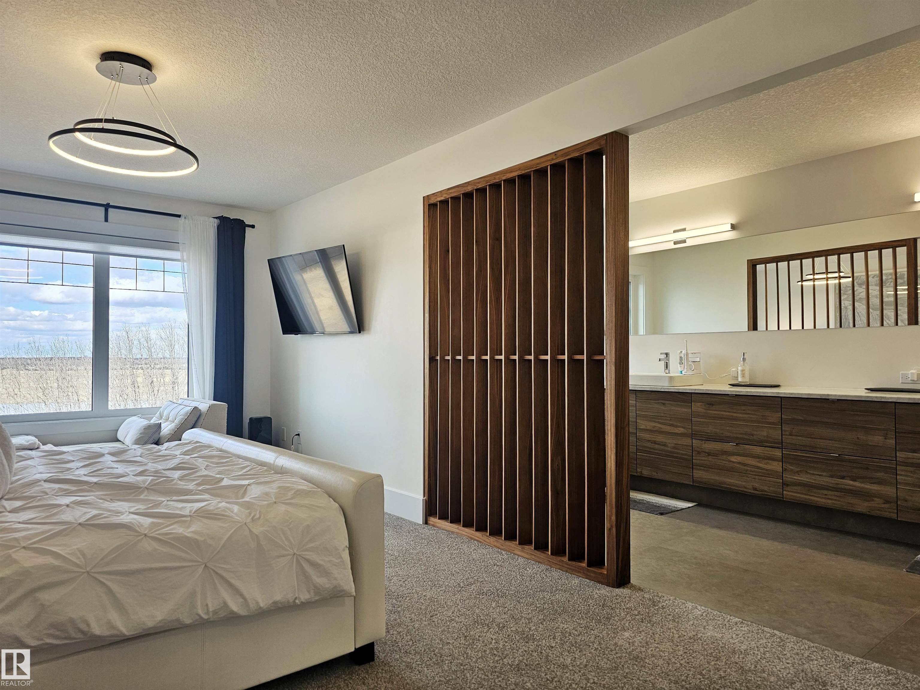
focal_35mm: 23
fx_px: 611
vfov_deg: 58.9
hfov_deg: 73.9
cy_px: 345
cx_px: 460
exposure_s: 1/120
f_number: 1.7
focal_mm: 6.3
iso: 32
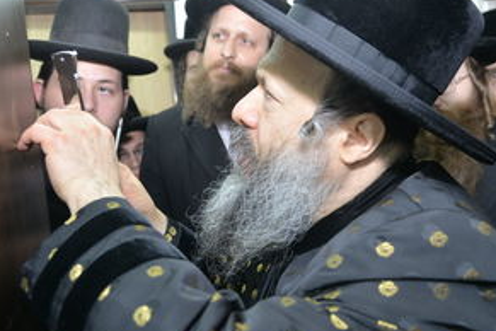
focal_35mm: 33
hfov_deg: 57.1
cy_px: 120
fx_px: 455
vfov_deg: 39.7
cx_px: 271
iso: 1000
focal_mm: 24
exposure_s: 1/100
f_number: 4
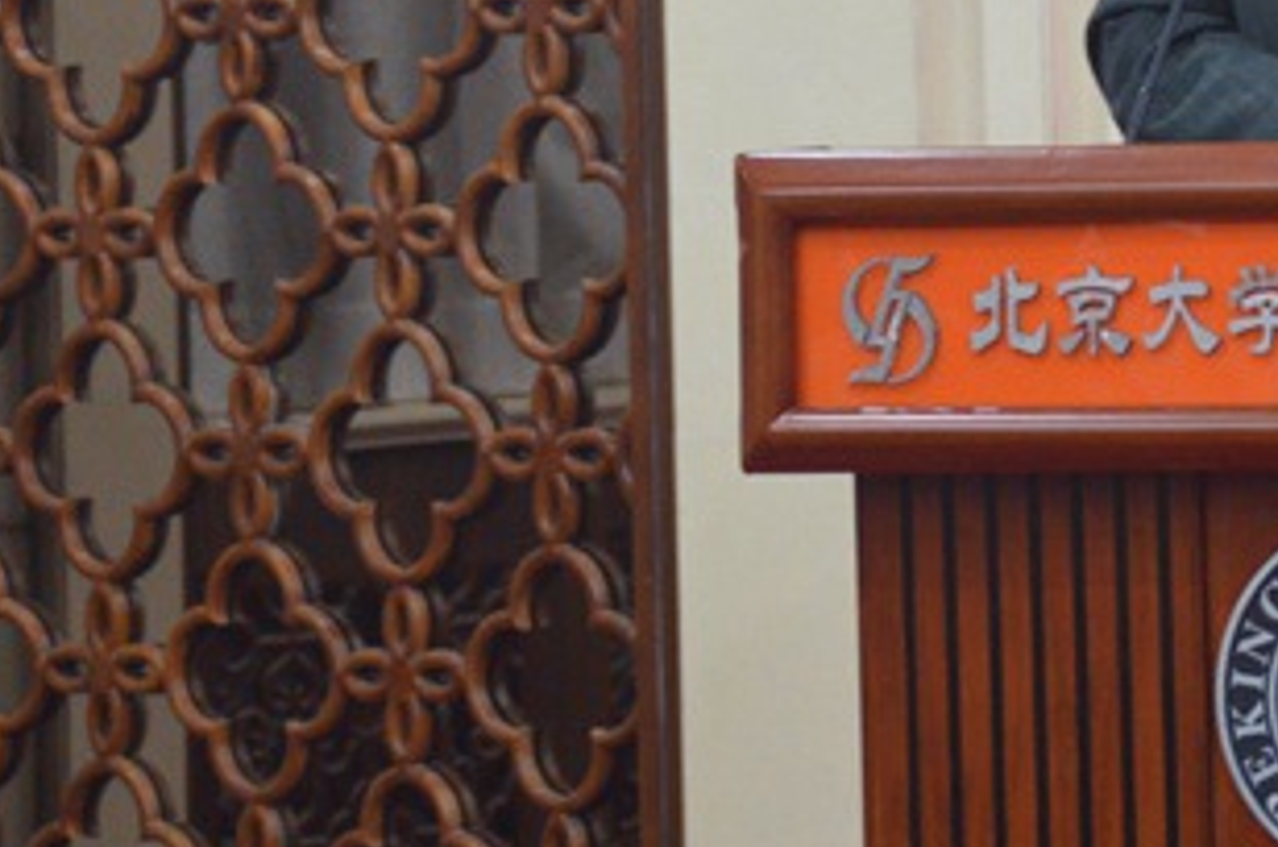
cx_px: 1307
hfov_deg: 5.9
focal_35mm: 351
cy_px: -79
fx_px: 12435
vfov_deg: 3.9
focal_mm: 90
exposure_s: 1/13
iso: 1600
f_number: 5.3
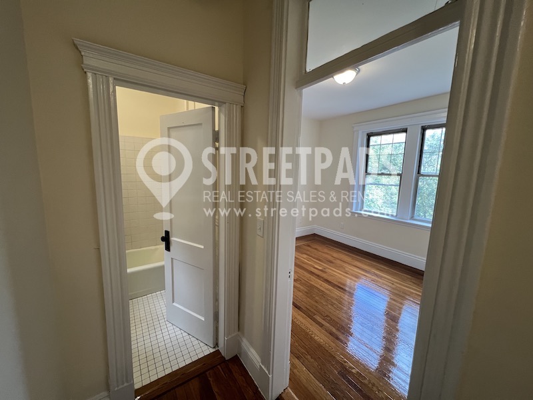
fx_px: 200
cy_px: 200
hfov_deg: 106.2
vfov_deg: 89.9
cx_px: 266
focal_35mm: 13
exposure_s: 1/120
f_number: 1.8
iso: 160
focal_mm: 1.57
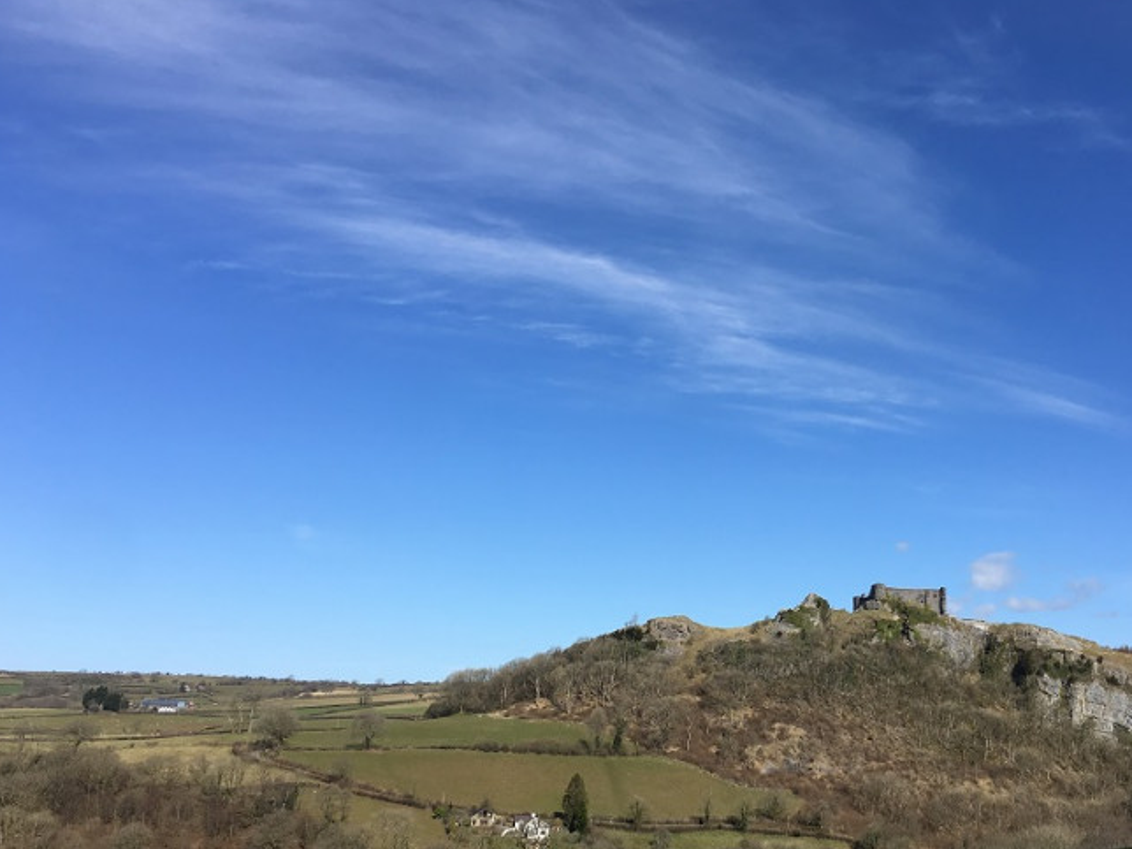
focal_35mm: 36
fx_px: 1177
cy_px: 505
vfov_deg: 39.5
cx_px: 684
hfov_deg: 51.0
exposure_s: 1/1832
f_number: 2.2
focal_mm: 4.15
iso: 25
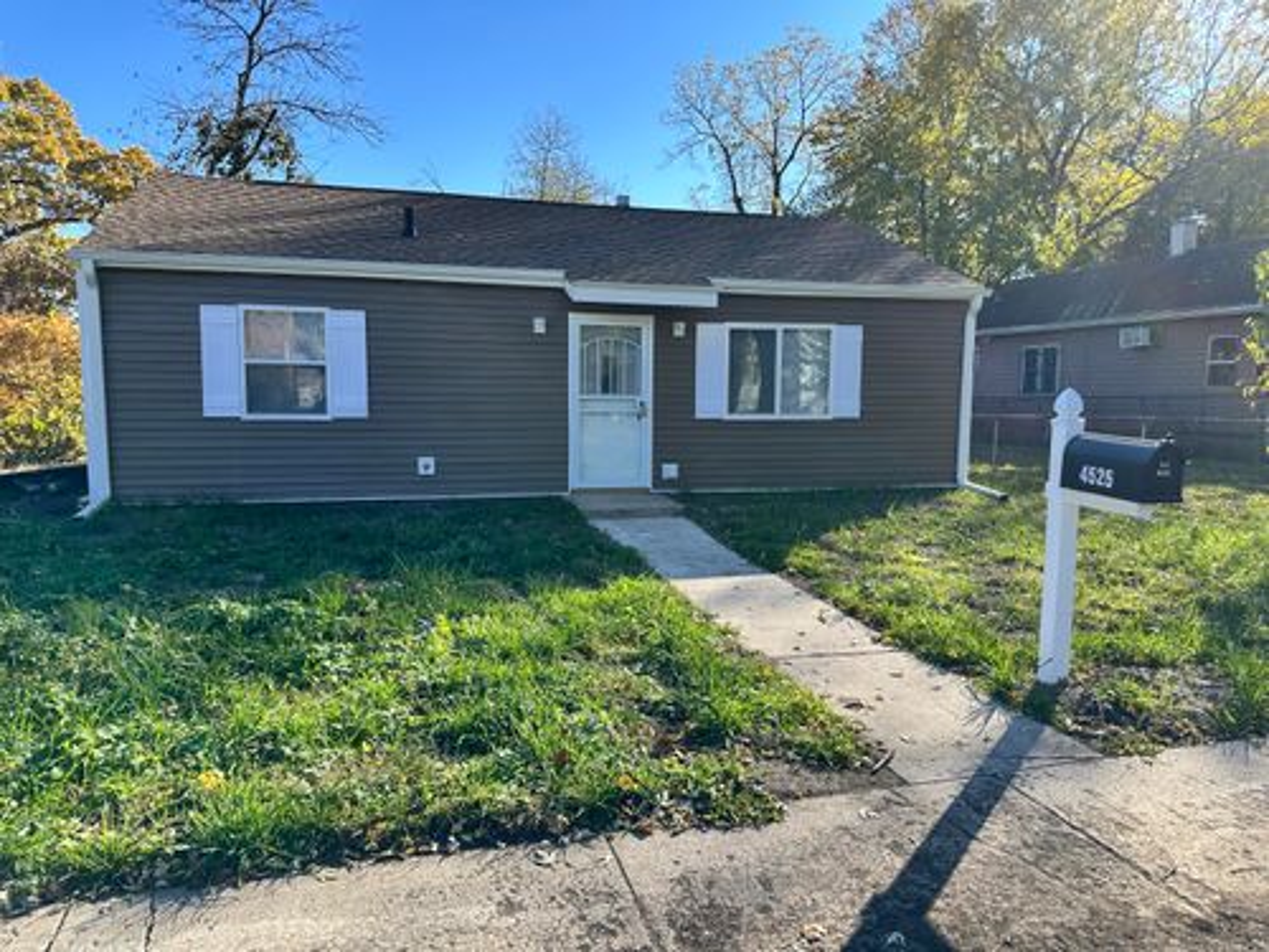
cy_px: 476
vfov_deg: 56.8
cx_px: 634
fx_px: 880
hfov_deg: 71.6
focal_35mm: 24
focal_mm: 6.86
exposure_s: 1/1374
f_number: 1.78
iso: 80
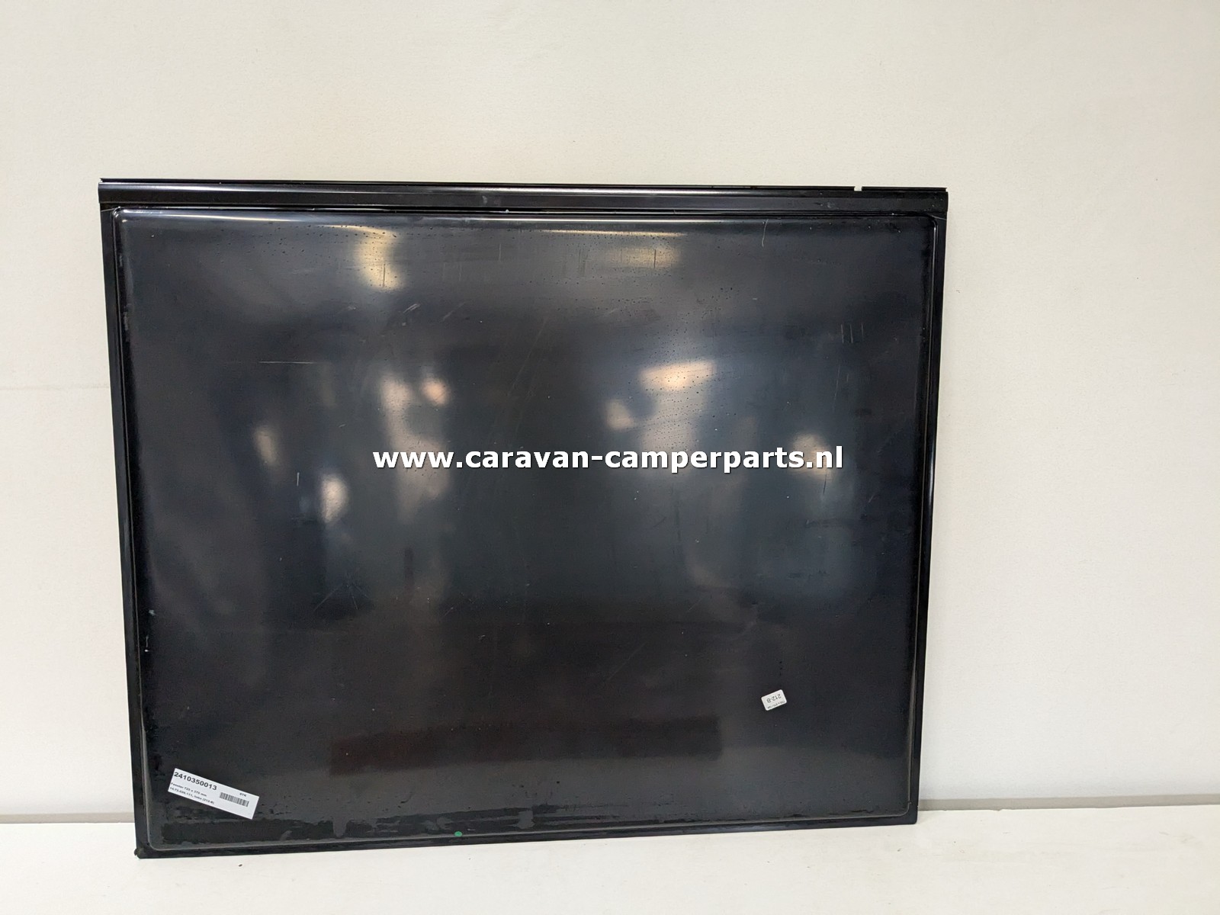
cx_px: 610
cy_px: 458
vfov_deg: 51.4
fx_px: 952
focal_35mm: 27
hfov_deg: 65.3
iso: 741
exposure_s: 1/99.9
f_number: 1.73
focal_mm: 4.38
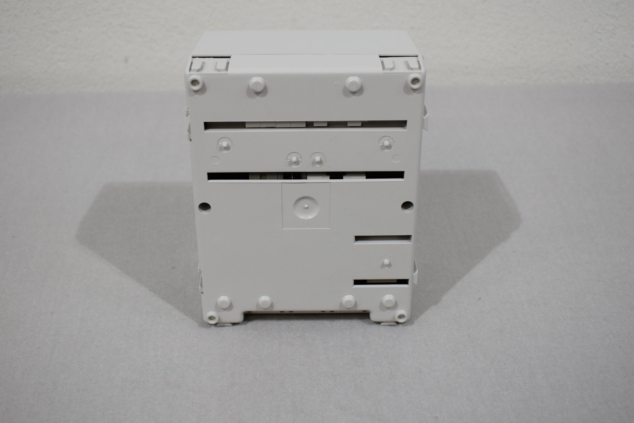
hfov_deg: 38.9
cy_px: 212
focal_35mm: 51
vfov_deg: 26.5
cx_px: 317
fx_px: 898
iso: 360
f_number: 5.6
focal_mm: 34
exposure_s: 1/125
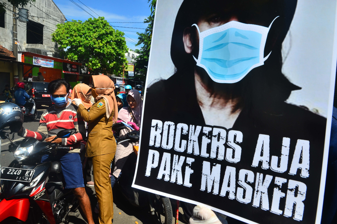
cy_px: 112
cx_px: 168
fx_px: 224
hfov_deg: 73.9
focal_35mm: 24
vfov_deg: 52.9
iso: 200
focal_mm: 16
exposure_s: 1/250
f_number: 13
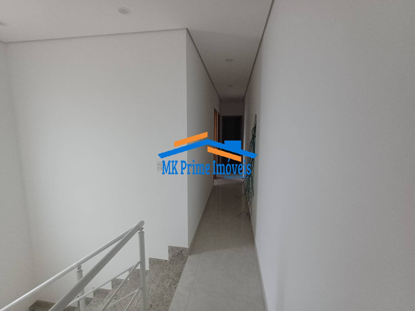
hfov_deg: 94.5
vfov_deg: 78.1
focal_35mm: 16
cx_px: 208
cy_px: 156
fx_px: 192
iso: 200
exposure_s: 1/30
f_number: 2.2
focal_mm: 1.64
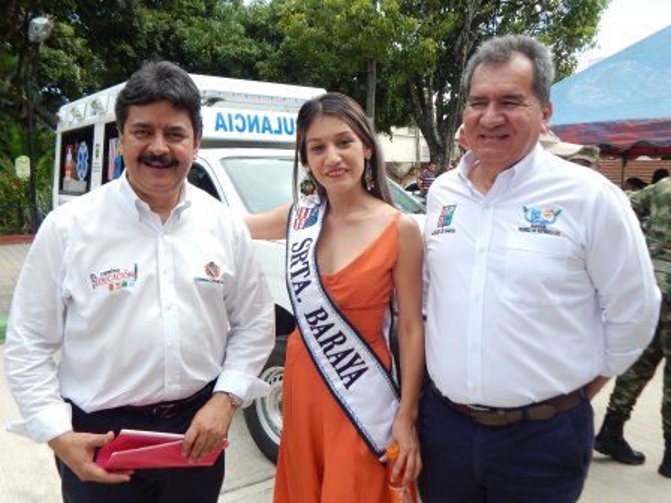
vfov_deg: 45.4
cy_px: 252
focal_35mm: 31
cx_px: 336
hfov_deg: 58.4
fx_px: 601
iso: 125
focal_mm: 5.6
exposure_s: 1/500
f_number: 3.2
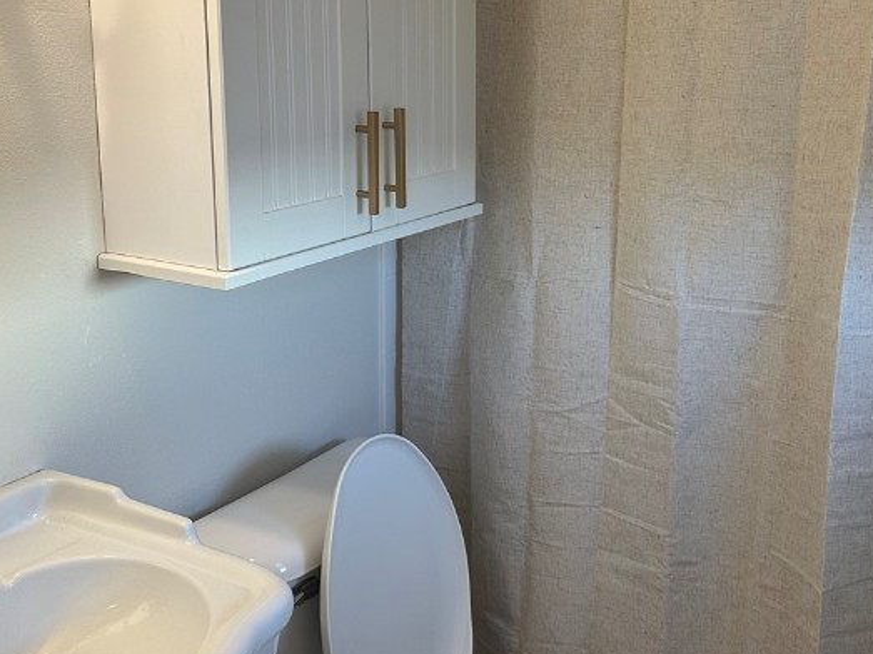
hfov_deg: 40.1
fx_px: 1185
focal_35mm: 47
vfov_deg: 30.7
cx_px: 561
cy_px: 237
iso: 160
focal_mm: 6.86
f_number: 1.78
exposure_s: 1/121
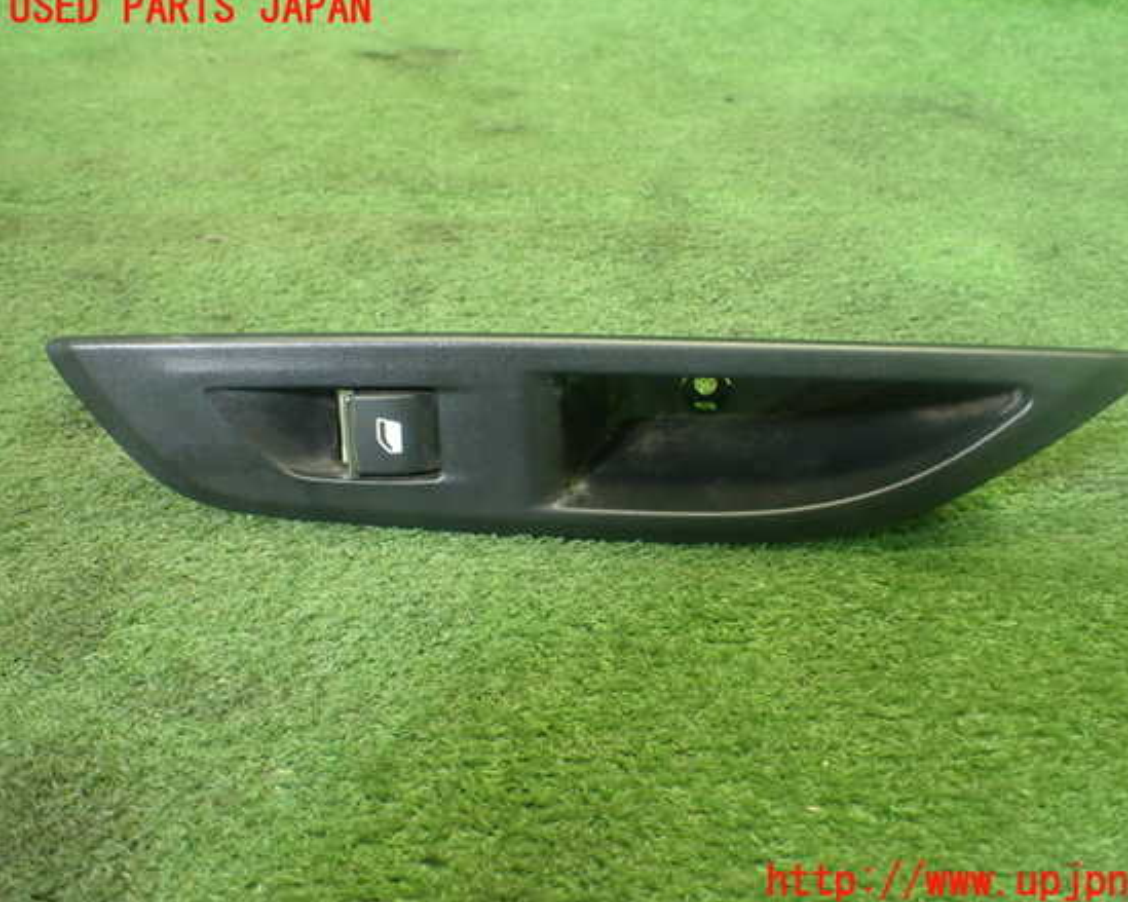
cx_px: 614
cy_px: 446
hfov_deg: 55.6
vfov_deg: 45.8
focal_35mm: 32
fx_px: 1068
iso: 800
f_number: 2.3
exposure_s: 1/125
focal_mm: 5.4
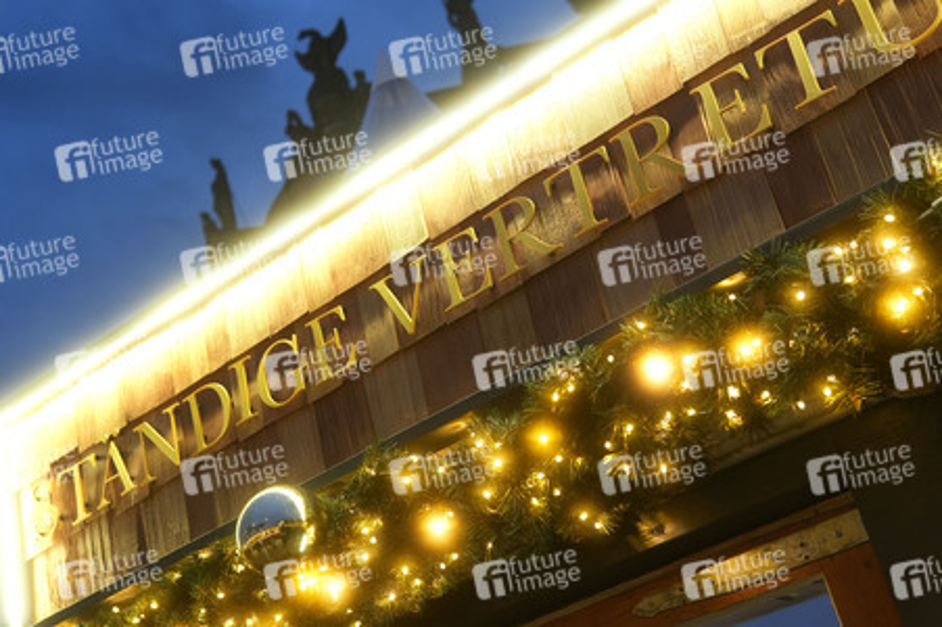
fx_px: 1177
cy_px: 314
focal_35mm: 45
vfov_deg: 29.8
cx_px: 471
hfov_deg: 43.6
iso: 640
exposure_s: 1/60
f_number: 3.5
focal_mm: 30
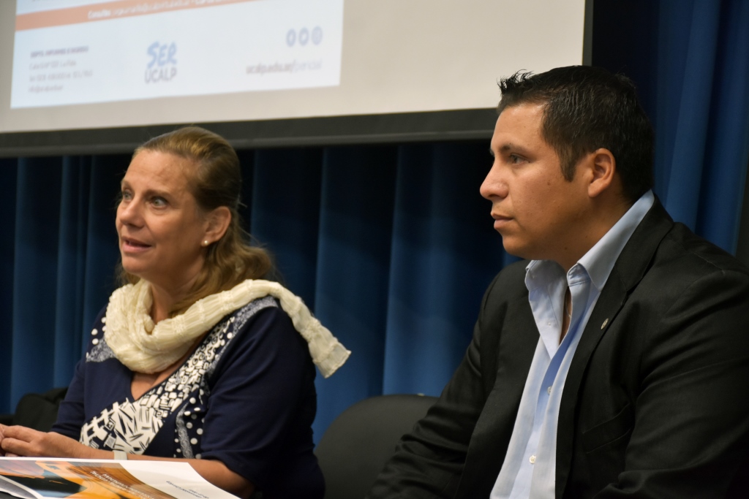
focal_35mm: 112
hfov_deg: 18.2
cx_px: 374
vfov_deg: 12.2
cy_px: 250
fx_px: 2341
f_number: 5
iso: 1600
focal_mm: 75
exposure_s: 1/100
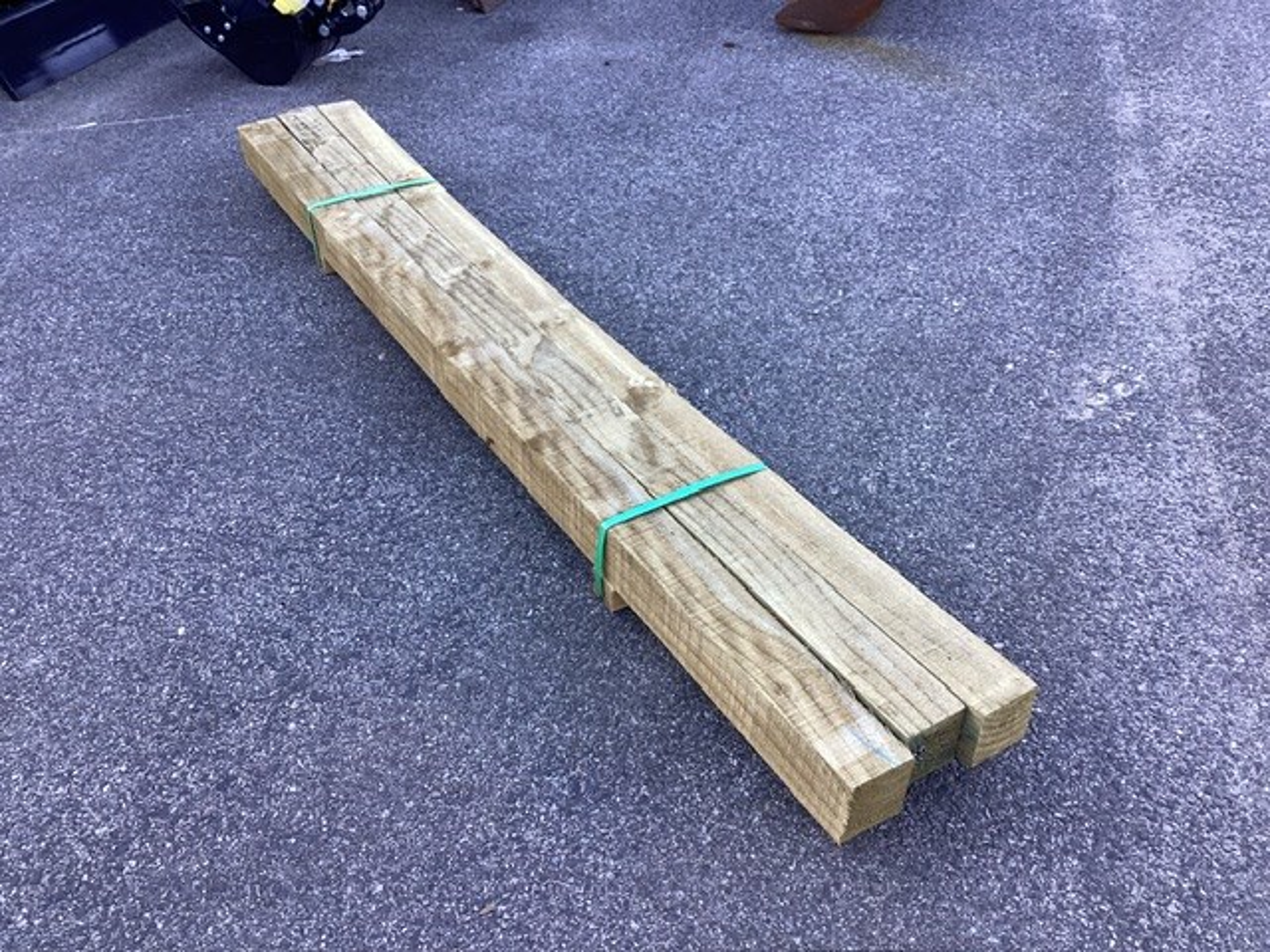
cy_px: 476
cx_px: 635
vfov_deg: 45.4
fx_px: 1137
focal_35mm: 31
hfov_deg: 58.4
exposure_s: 1/120
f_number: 2.4
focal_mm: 3.3
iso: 40
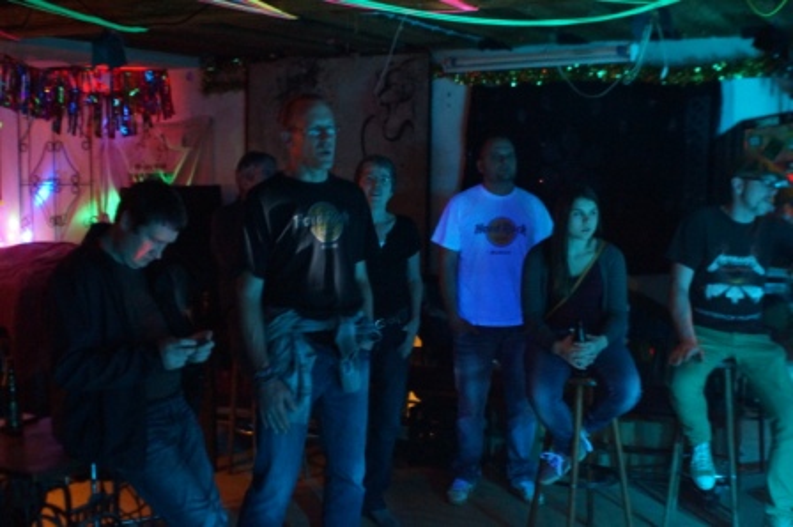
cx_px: 396
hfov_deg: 46.4
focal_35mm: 42
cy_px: 264
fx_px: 924
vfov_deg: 31.8
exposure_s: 1/15
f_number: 3.5
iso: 3200
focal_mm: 28
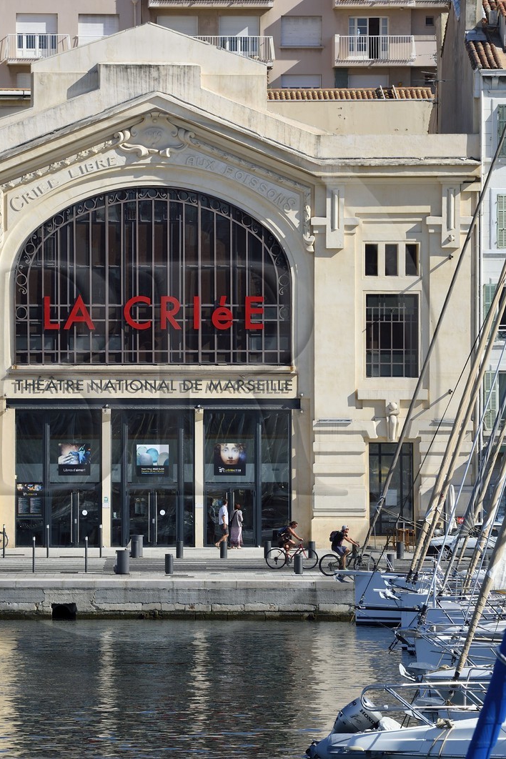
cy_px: 380
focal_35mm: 256
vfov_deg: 8.0
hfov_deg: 5.4
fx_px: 5397
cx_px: 142
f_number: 9
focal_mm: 170
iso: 200
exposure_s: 1/500
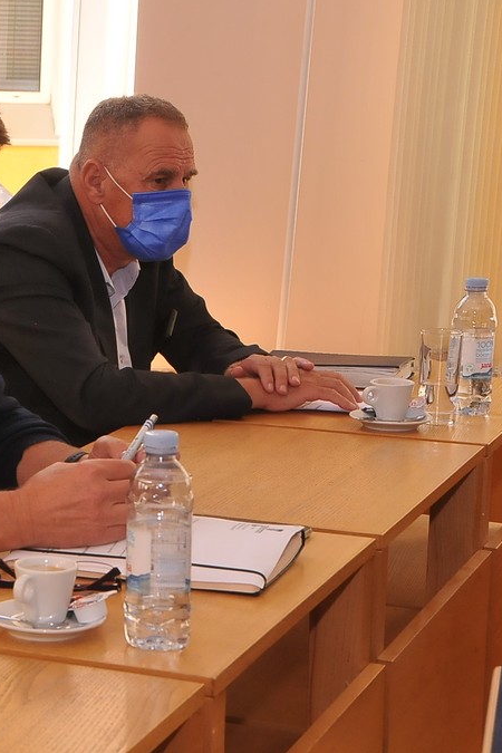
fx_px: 2092
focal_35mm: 100
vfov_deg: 20.4
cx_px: -32
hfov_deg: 13.4
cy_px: 375
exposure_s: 1/200
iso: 1000
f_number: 9
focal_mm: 44
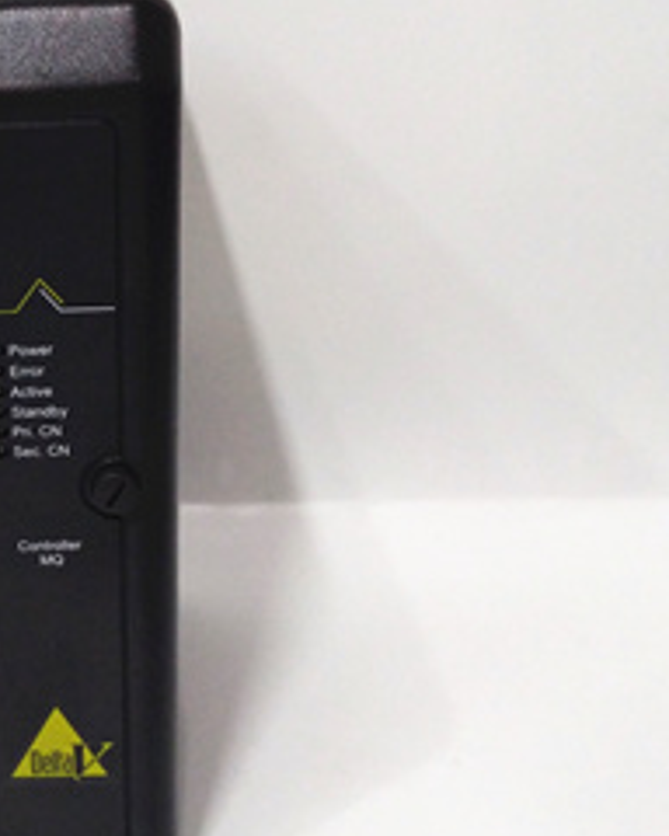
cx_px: -10
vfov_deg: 34.1
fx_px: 1361
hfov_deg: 26.1
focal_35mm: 55
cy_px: 448
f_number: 2
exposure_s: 1/33
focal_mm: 3.79
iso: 396
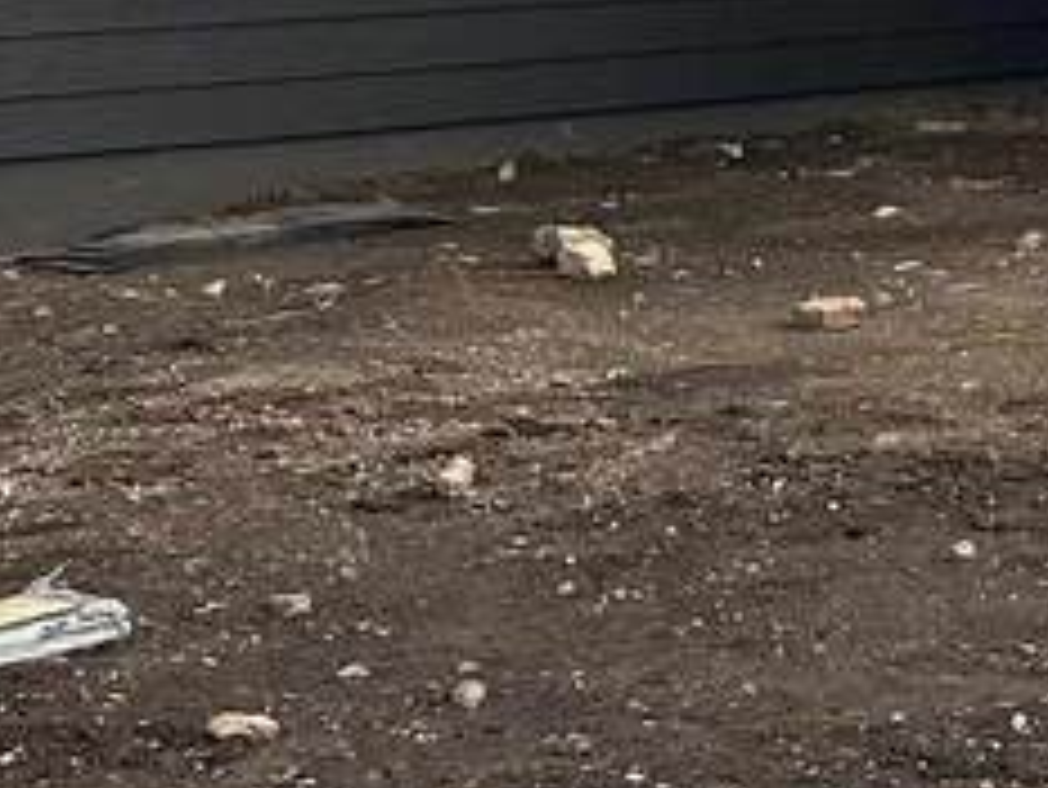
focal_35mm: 132
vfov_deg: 10.8
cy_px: -446
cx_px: 2011
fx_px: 3998
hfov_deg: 13.2
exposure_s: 1/4016
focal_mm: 6.86
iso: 80
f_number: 1.78
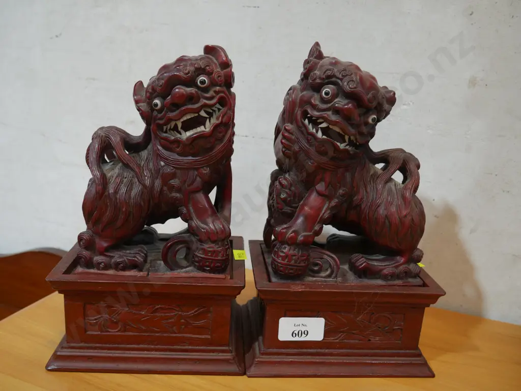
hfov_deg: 56.8
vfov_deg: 44.2
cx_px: 260
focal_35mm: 32
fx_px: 482
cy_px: 196
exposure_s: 1/60
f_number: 3.6
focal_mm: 16
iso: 400
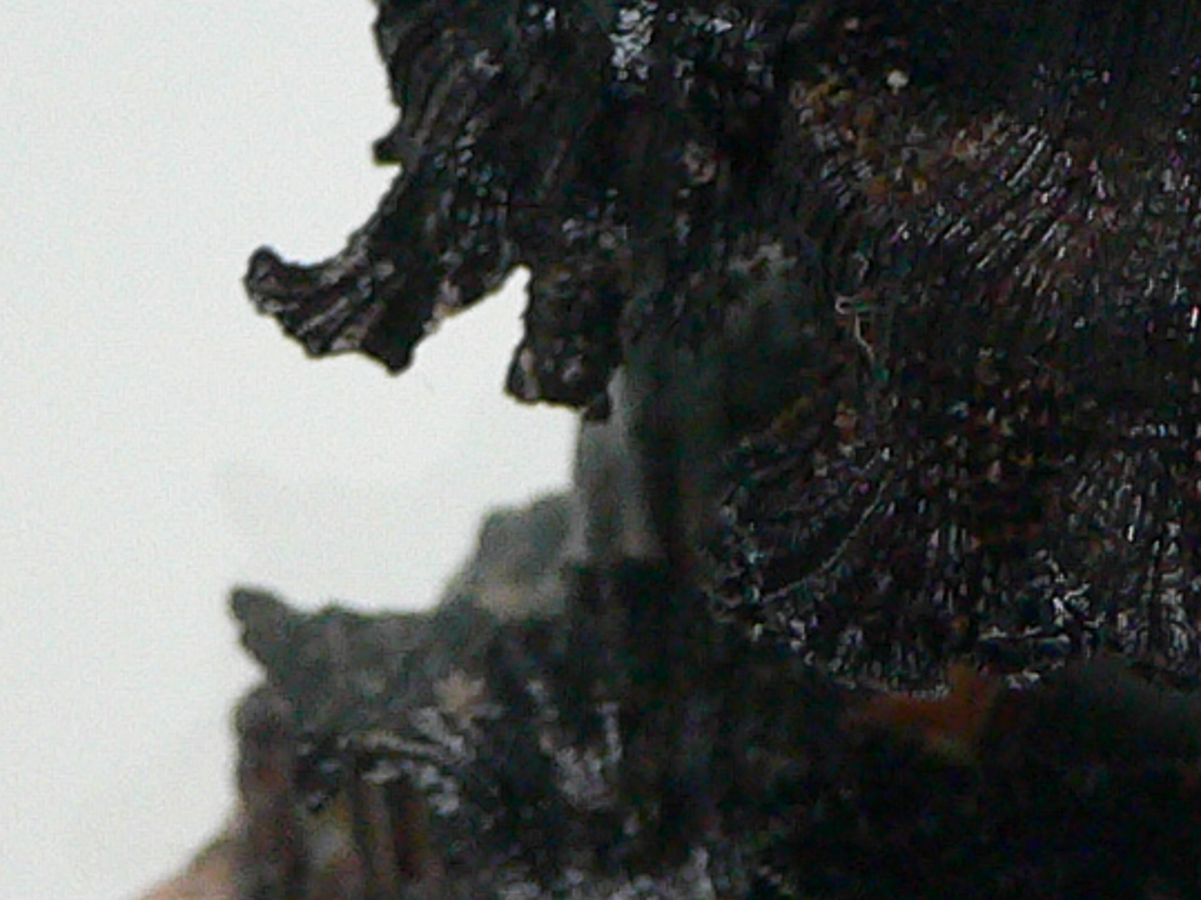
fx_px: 4544
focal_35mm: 131
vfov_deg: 11.3
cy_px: 154
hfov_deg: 14.9
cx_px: 1101
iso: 200
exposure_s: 1/50
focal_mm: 4.6
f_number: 2.8
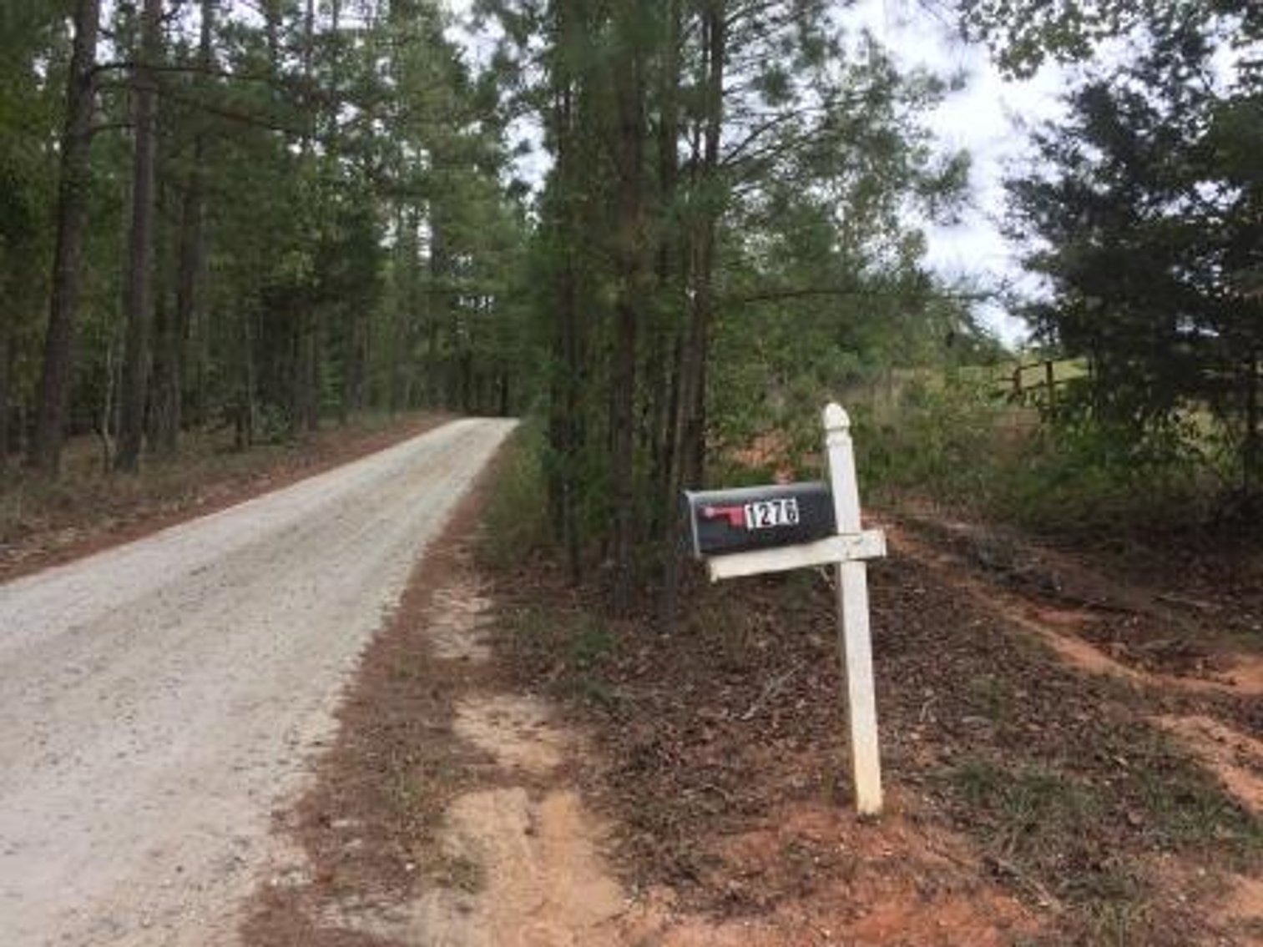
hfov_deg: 61.7
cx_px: 632
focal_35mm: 29
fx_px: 1058
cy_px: 474
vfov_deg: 48.2
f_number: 2.2
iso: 32
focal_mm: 4.15
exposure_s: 1/500
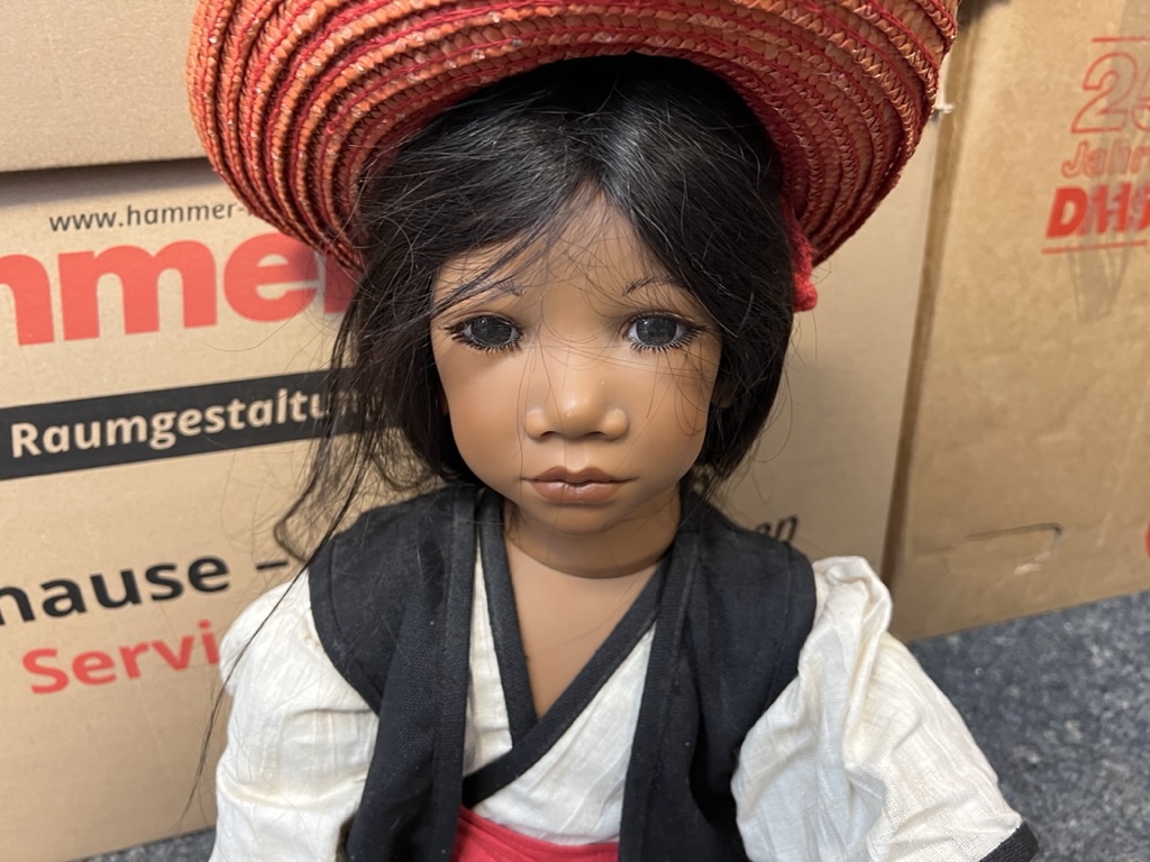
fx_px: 864
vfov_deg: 53.1
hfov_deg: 67.3
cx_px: 575
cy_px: 431
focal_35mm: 26
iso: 400
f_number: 1.5
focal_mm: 5.7
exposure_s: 1/33
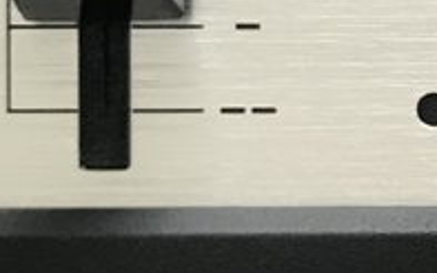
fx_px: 2155
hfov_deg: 11.2
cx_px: 639
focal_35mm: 181
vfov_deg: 7.2
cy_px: 182
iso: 40
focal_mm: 3.99
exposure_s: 1/17
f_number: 1.8
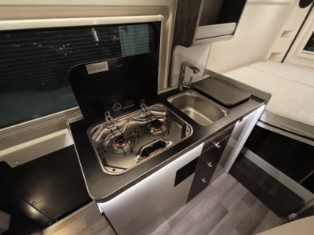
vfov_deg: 81.7
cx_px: 157
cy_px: 118
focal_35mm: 15
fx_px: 136
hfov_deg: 98.2
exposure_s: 1/33.3
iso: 495
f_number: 2.2
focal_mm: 1.65
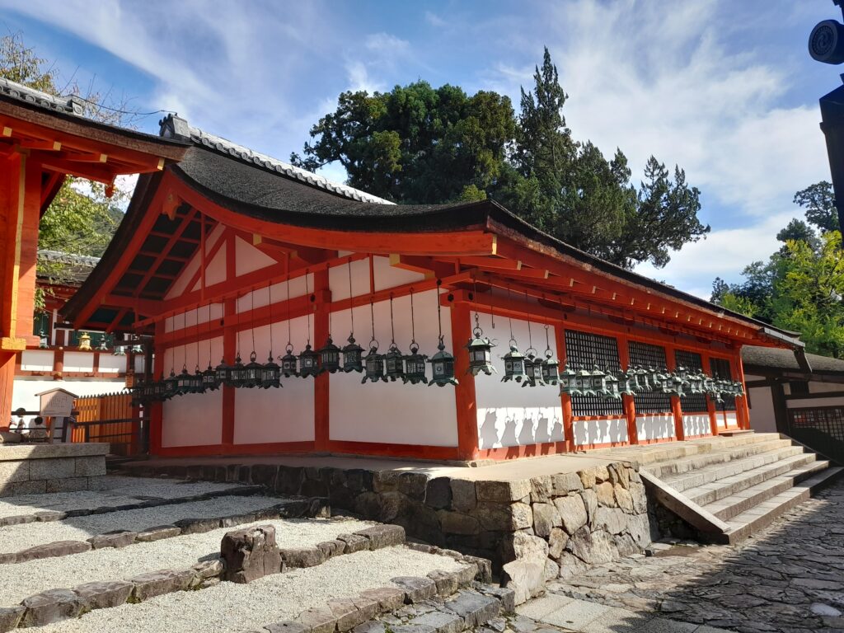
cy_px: 316
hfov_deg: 69.4
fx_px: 610
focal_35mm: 25
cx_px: 422
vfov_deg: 54.9
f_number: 2
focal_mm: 4.6
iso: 20
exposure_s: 1/418
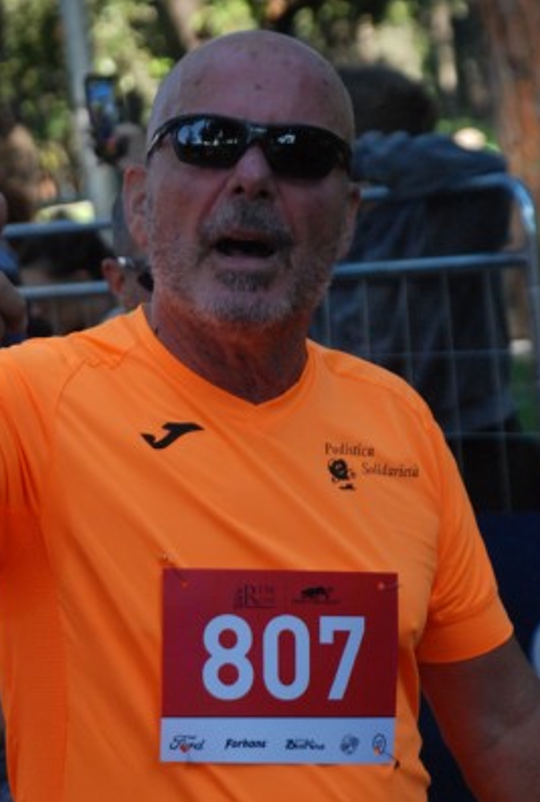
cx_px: 167
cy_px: 475
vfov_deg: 10.1
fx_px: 4562
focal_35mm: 204
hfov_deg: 6.8
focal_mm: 90
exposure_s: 1/500
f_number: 5.6
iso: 1000
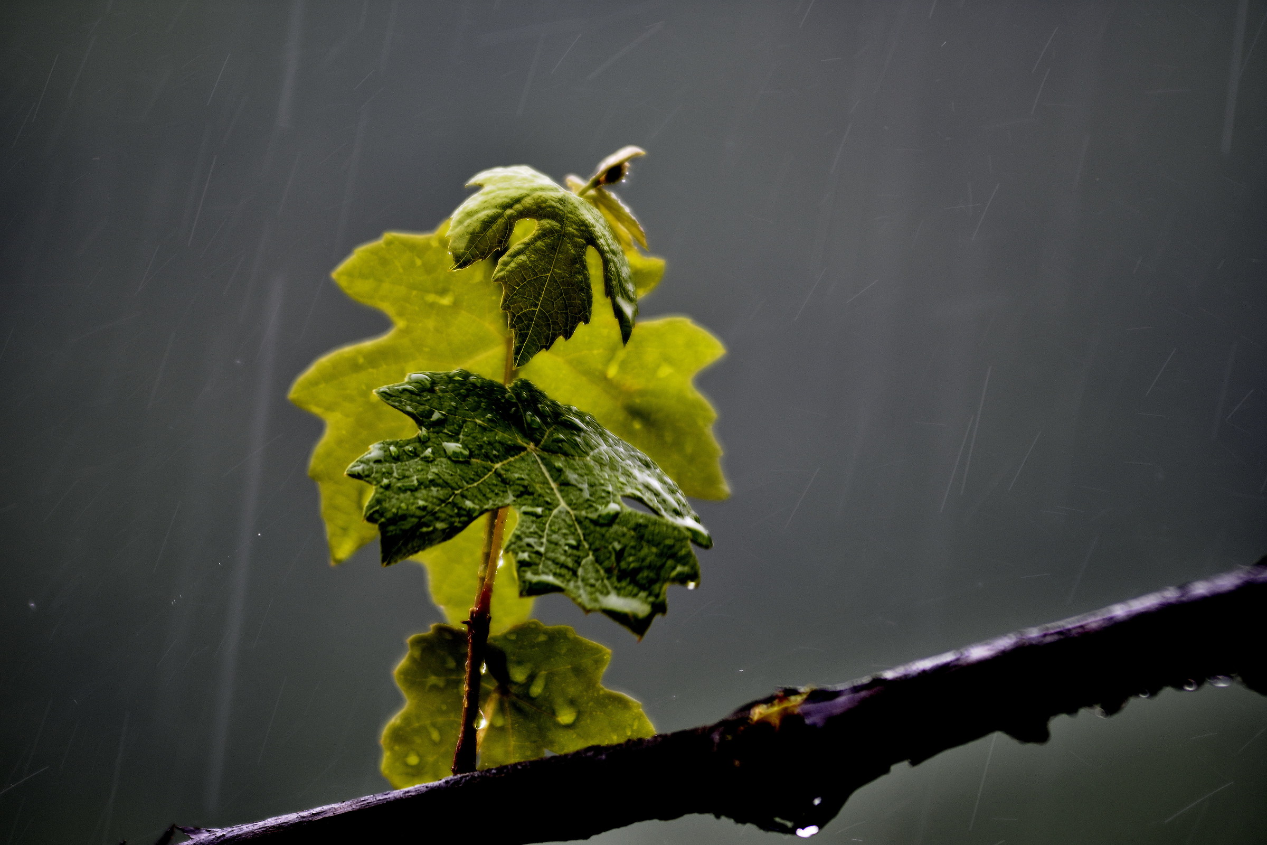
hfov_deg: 6.9
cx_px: 634
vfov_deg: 4.6
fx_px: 10558
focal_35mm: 300
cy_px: 422
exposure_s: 1/60
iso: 100
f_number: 2.8
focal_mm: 200
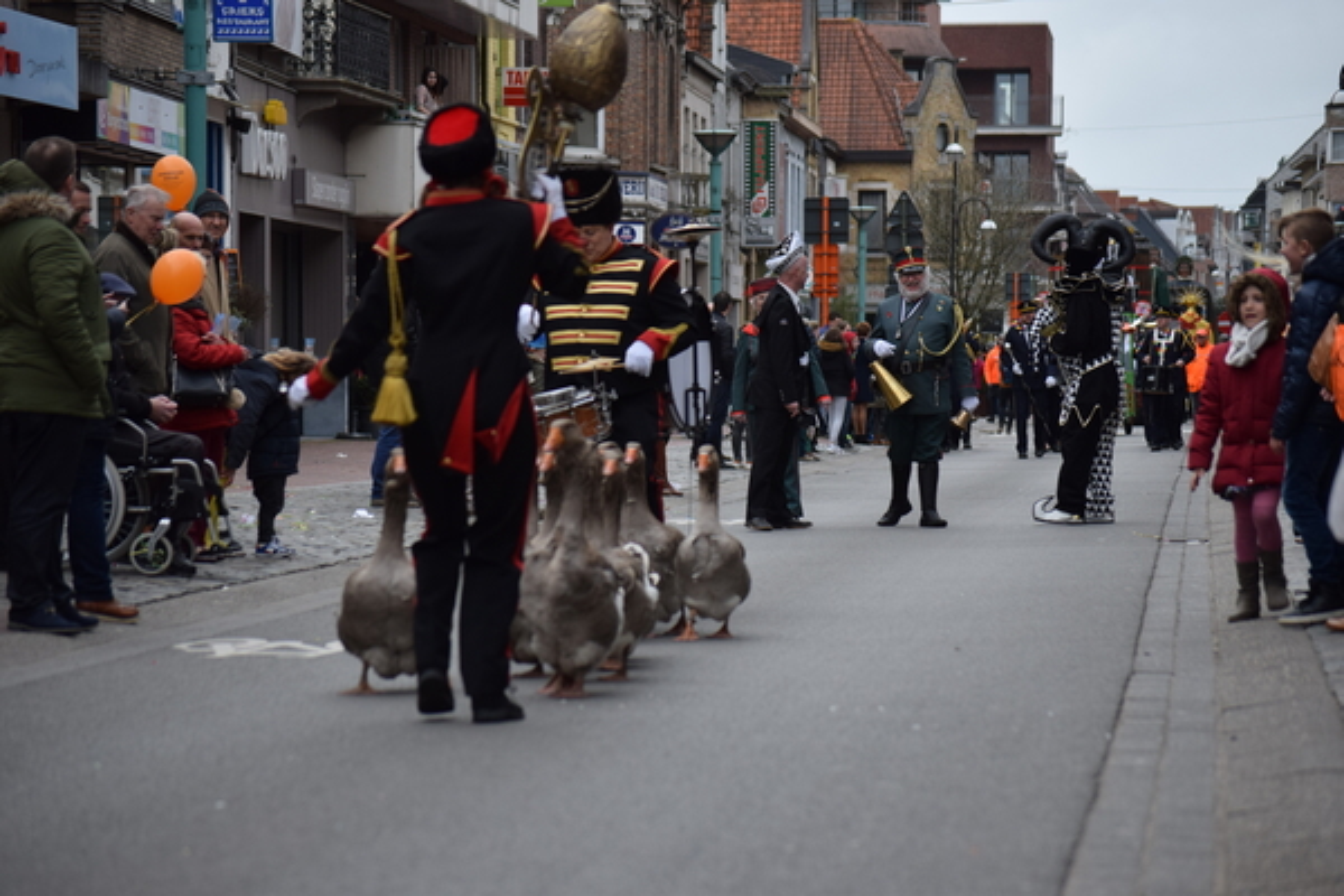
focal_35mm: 150
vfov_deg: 9.1
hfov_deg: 13.7
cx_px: 672
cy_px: 448
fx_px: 5600
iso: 400
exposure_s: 1/1000
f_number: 4.5
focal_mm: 100
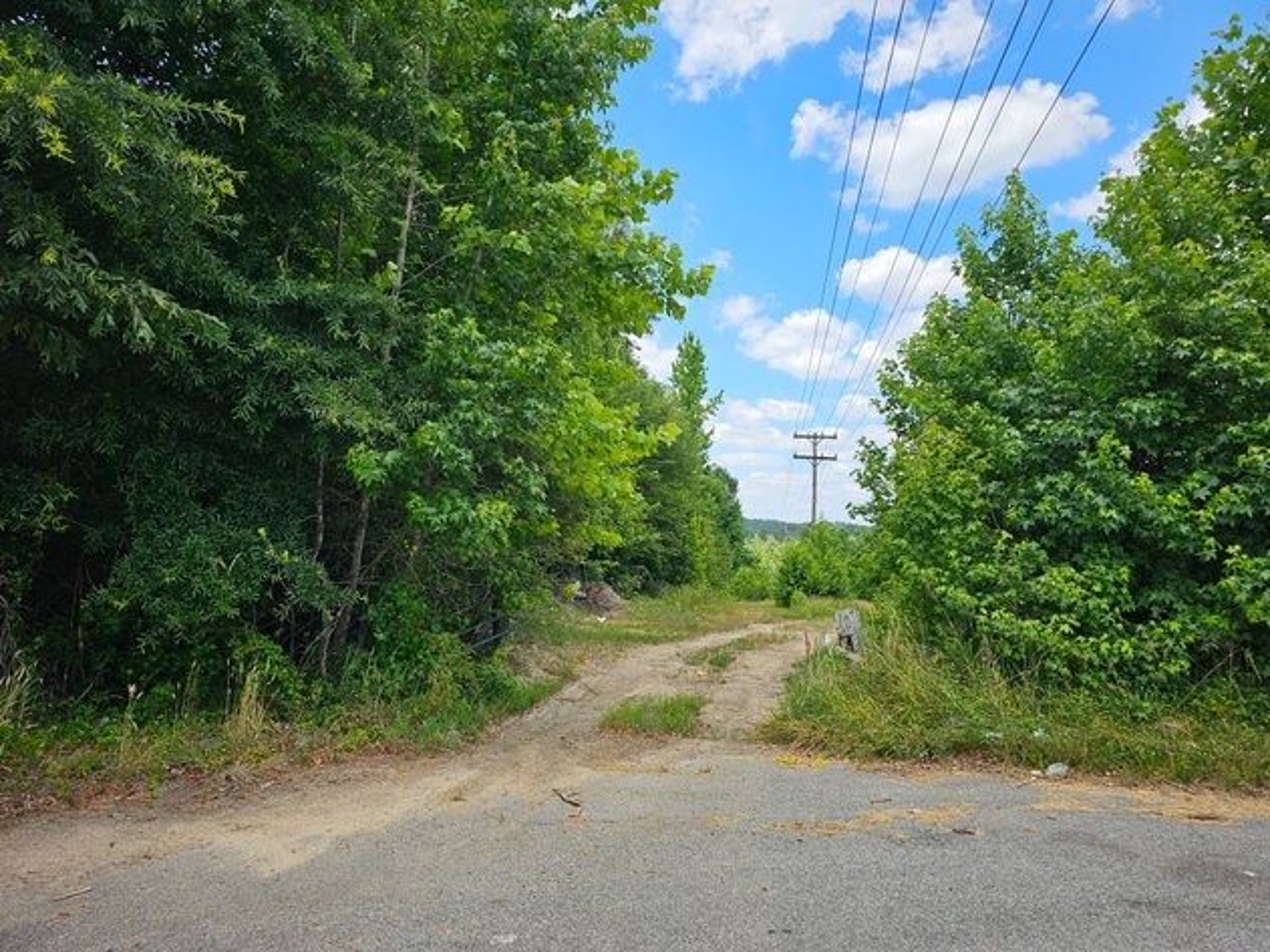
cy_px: 476
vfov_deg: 58.9
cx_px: 635
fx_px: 844
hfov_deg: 73.9
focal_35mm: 23
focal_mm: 6.3
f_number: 1.7
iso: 10
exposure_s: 1/433
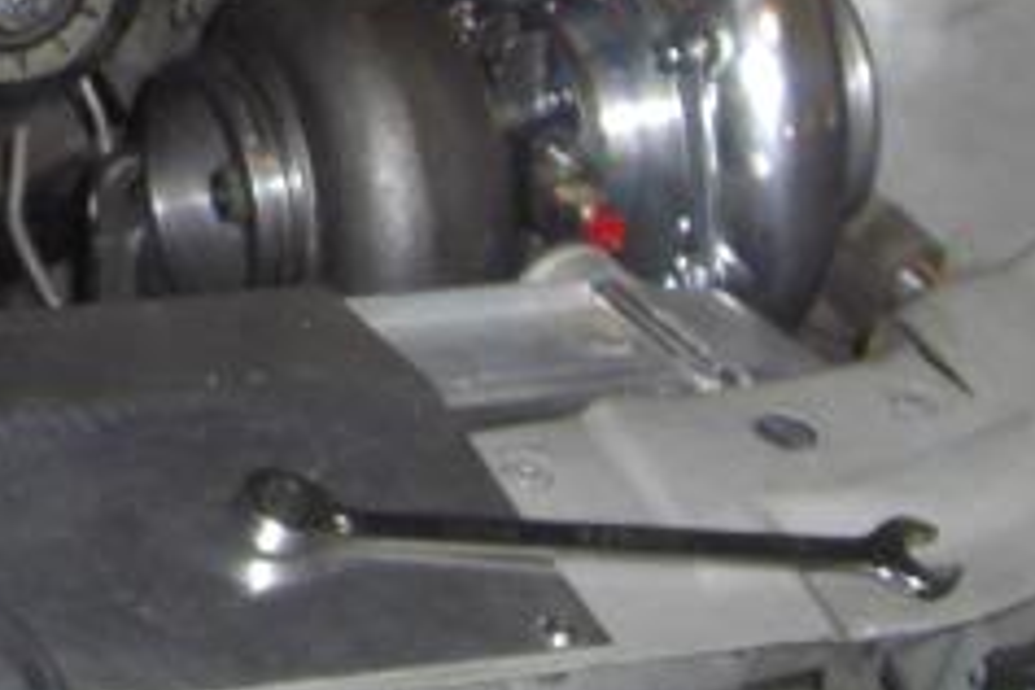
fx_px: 4916
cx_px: -493
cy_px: -546
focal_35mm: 171
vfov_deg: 7.8
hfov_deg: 11.5
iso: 100
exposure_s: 1/60
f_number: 2.7
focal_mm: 6.2
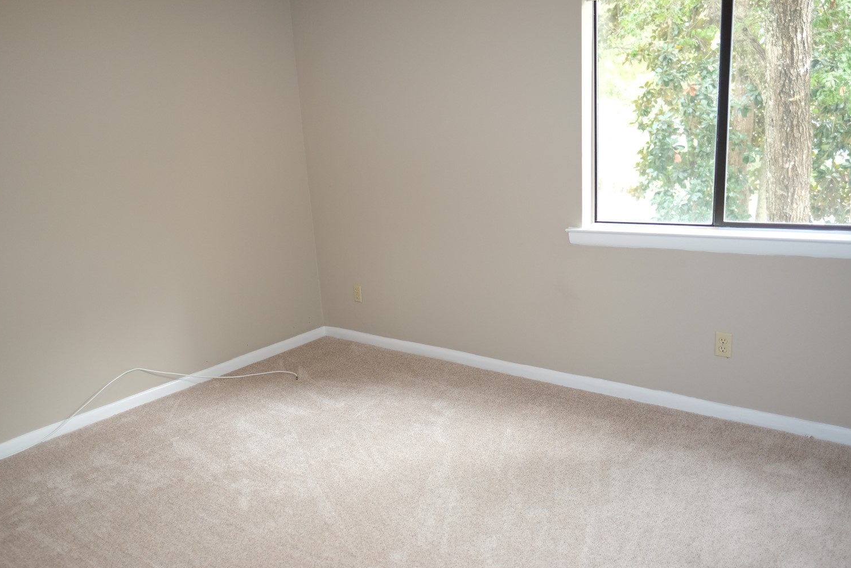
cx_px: 390
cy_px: 303
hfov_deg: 69.3
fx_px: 615
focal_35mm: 26
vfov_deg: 49.5
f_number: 1.4
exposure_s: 1/60
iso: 640
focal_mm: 16
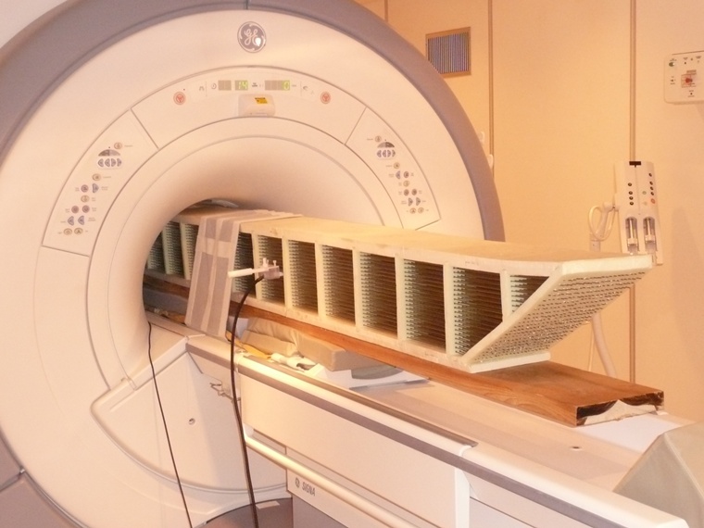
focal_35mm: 55
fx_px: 1119
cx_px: 352
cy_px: 264
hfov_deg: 34.9
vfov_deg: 26.6
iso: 500
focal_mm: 9.1
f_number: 4.3
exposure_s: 1/30
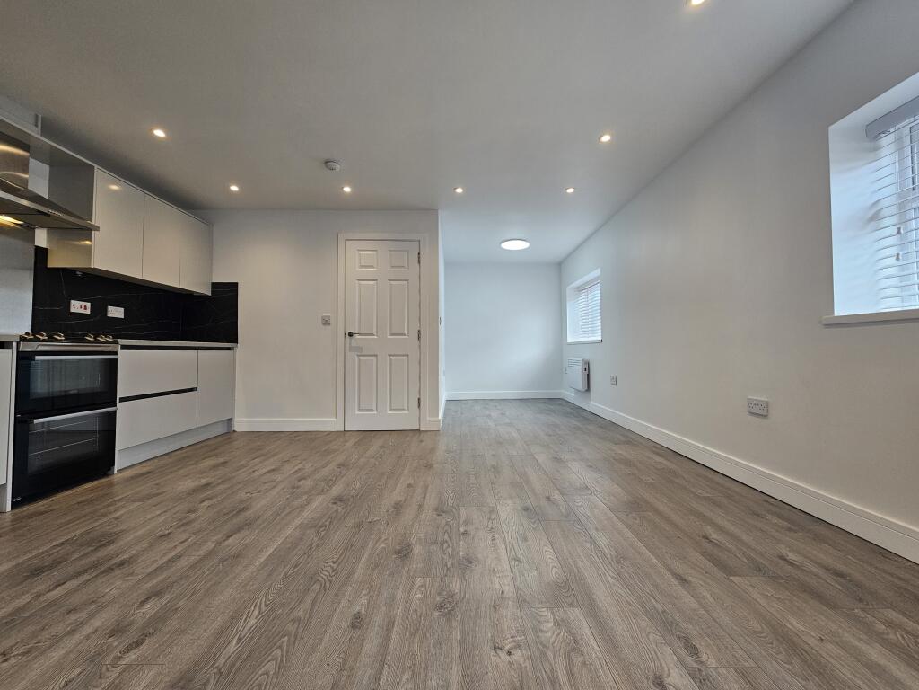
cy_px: 345
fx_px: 345
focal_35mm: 13
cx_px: 460
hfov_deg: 106.2
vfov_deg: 89.9
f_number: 2.2
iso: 64
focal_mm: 2.2
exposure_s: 1/50.3
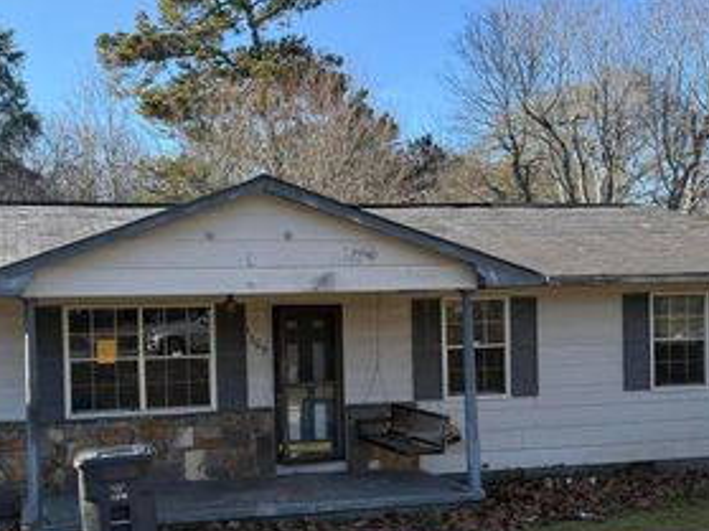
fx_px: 880
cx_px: 221
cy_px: 347
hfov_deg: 43.1
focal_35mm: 43
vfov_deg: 33.3
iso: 100
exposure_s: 1/1689
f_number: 1.78
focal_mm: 6.76
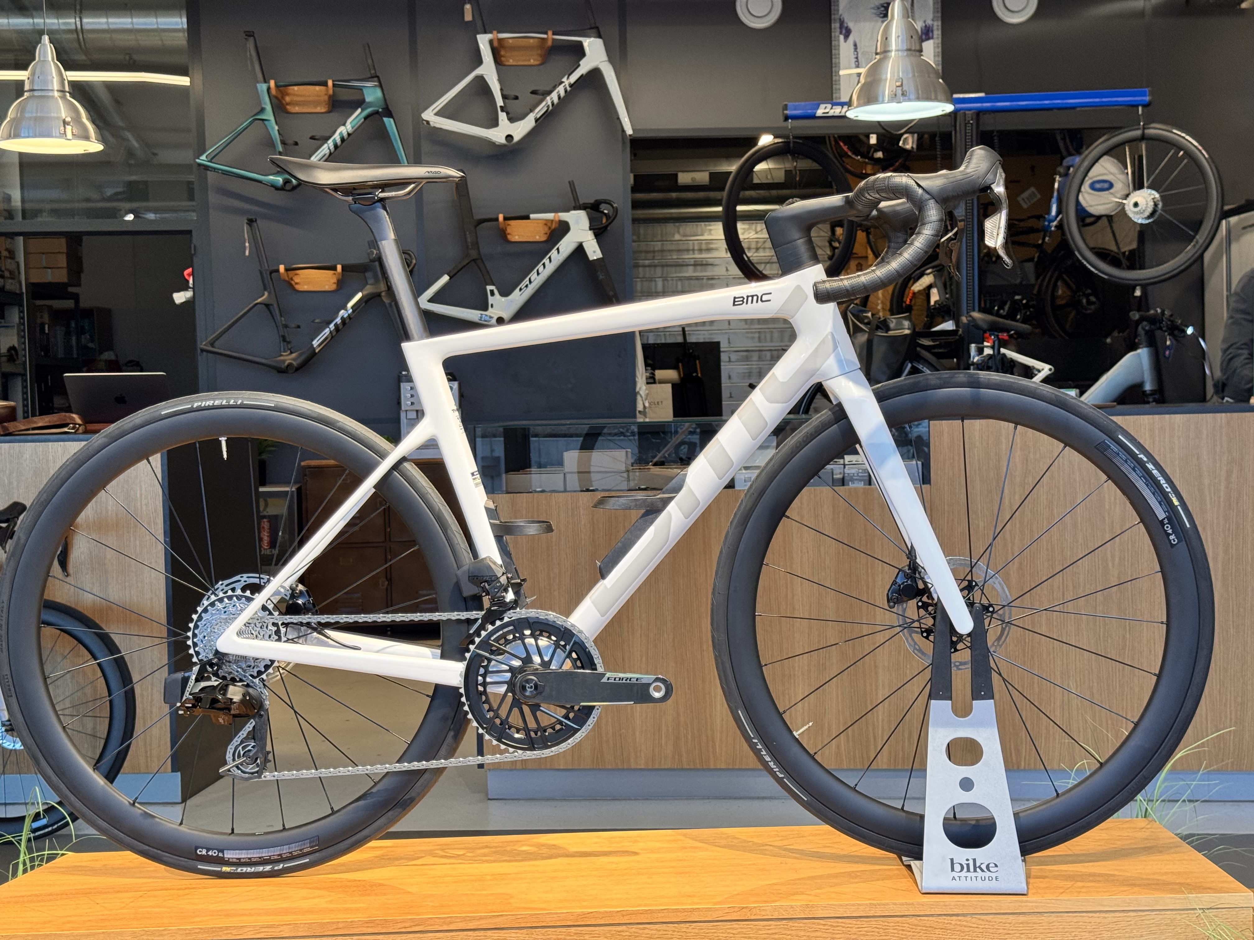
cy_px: 470
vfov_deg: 30.3
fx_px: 1739
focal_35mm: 48
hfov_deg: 39.7
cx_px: 627
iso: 125
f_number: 1.78
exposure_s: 1/100
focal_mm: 6.76
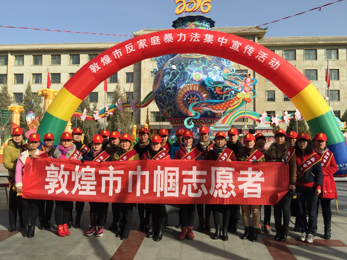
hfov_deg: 61.7
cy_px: 130
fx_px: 291
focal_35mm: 29
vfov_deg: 48.2
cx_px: 174
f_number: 2.2
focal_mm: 4.15
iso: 32
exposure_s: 1/1647
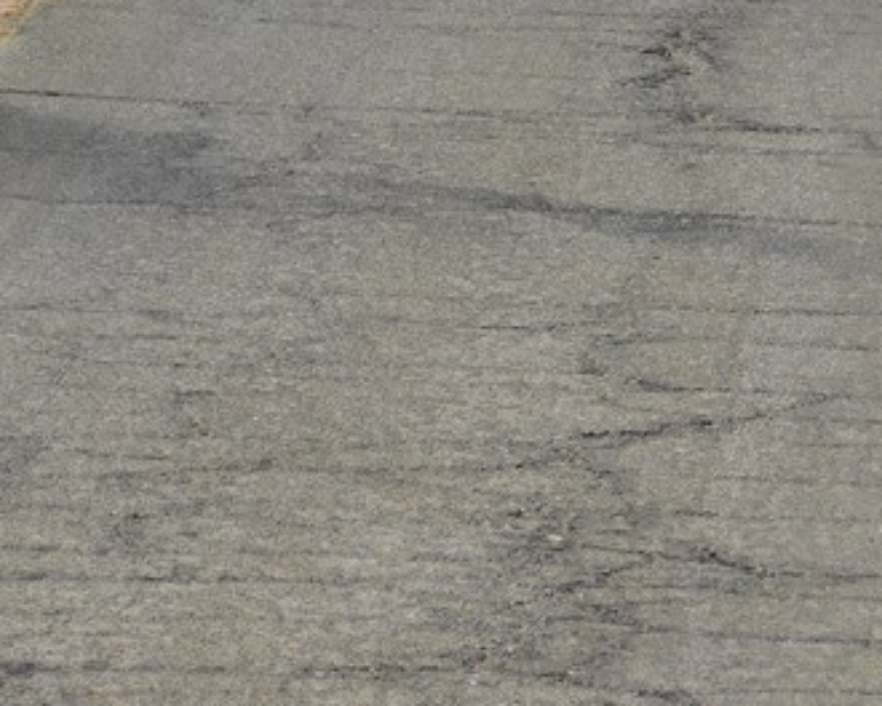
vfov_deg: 3.0
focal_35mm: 515
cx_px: 473
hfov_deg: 3.8
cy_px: 112
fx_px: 13443
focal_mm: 30.1
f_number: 5.3
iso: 125
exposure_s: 1/800
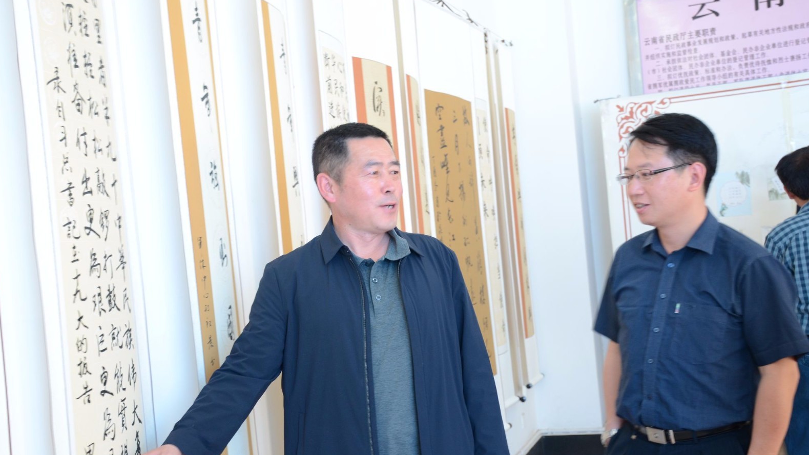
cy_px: 258
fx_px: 1158
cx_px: 406
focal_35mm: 54
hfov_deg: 38.5
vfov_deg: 22.2
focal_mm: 34
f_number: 5.6
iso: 640
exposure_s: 1/20
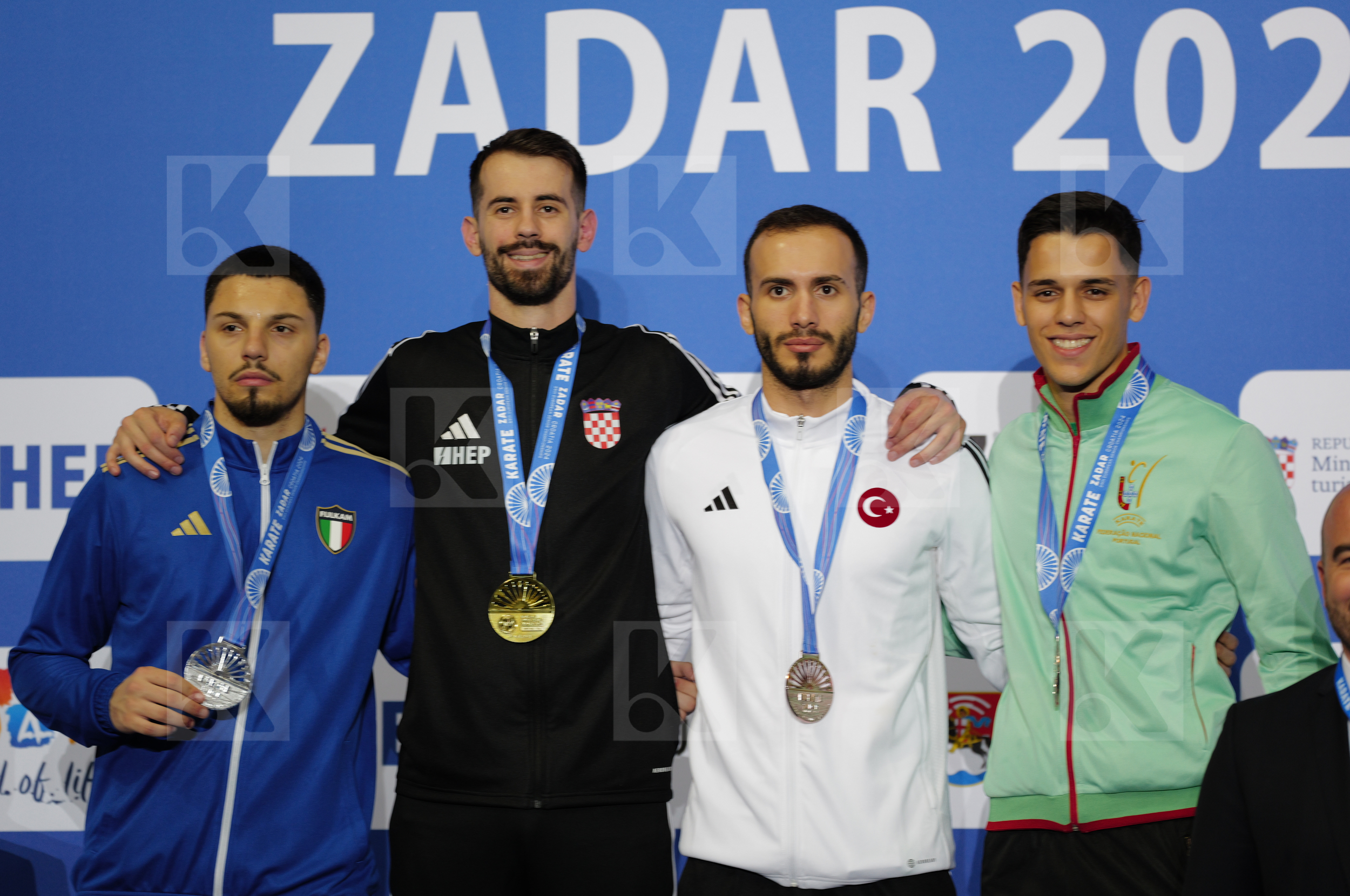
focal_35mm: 200
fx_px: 7487
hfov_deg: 10.3
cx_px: 675
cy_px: 448
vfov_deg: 6.8
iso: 640
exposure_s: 1/250
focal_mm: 200
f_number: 2.8
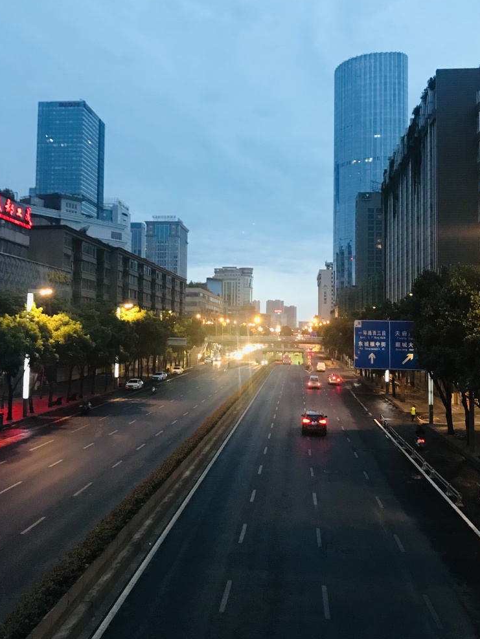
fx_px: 629
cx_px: 251
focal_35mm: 34
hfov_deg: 41.8
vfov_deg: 53.9
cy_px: 298
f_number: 1.8
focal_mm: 3.99
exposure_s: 1/8
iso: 80
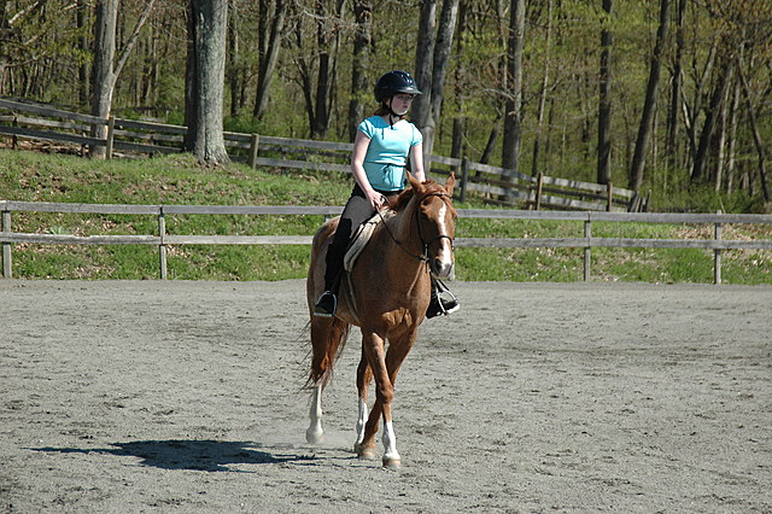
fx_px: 3215
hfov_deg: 13.7
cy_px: 257
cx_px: 386
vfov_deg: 9.1
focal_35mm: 150
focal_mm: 100
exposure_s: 1/1600
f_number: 5.6
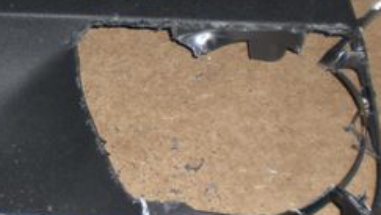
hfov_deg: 18.6
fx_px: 1102
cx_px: -67
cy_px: -69
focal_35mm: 109
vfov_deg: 10.9
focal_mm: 6.3
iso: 100
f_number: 3.1
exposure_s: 1/60
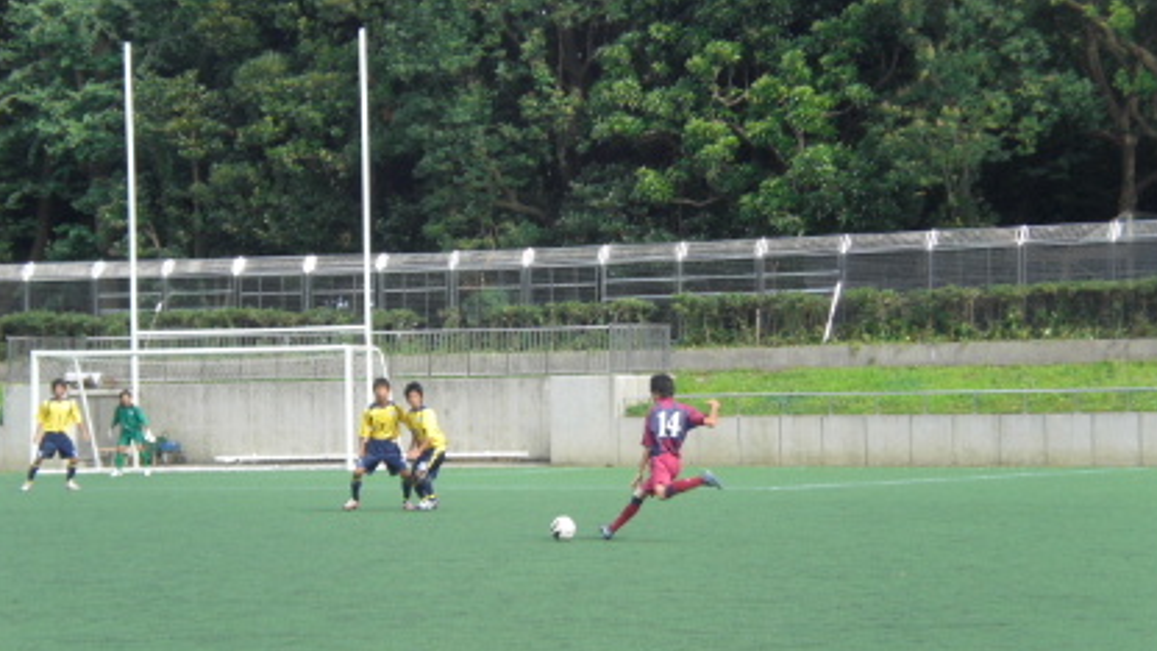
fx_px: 3375
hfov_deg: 19.5
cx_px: 578
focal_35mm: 110
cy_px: 388
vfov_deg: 11.0
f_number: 5.4
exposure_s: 1/160
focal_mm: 16.51
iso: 100
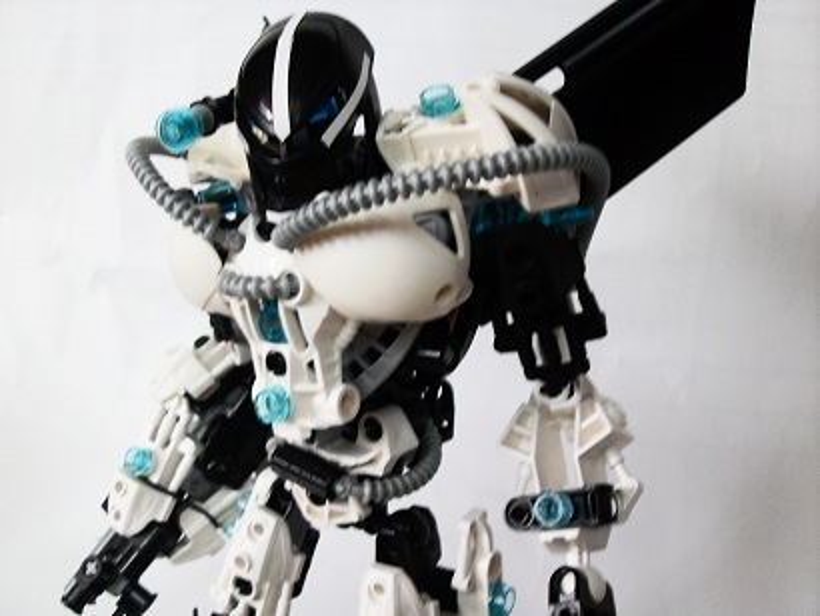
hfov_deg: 50.1
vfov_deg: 38.7
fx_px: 877
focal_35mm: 37
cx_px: 410
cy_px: 308
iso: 200
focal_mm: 6.3
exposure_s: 1/15
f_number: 2.8
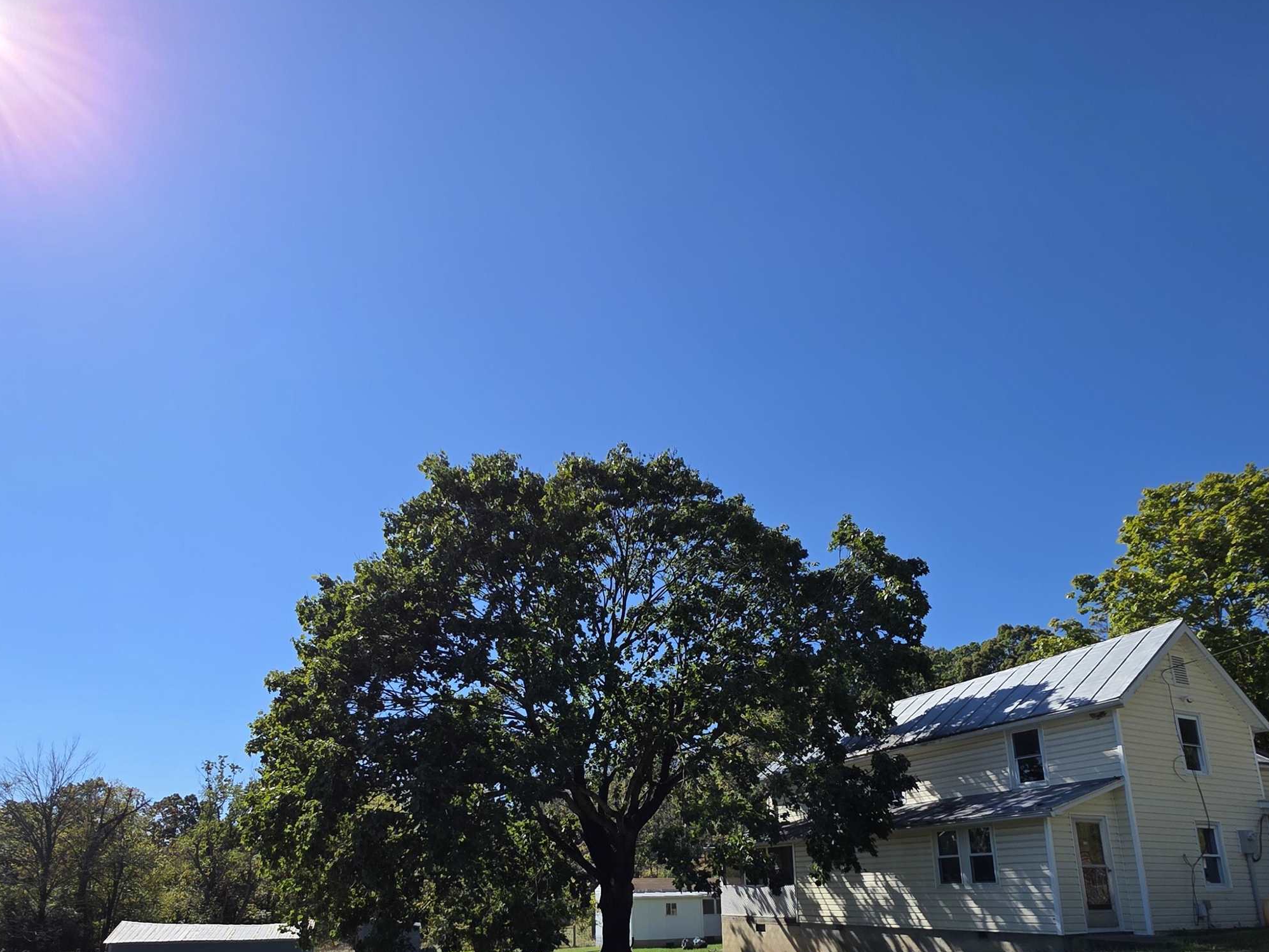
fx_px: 733
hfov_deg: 81.7
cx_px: 596
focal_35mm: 20
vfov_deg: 62.2
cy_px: 715
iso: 40
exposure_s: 1/2384
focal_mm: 2.2
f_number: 1.9
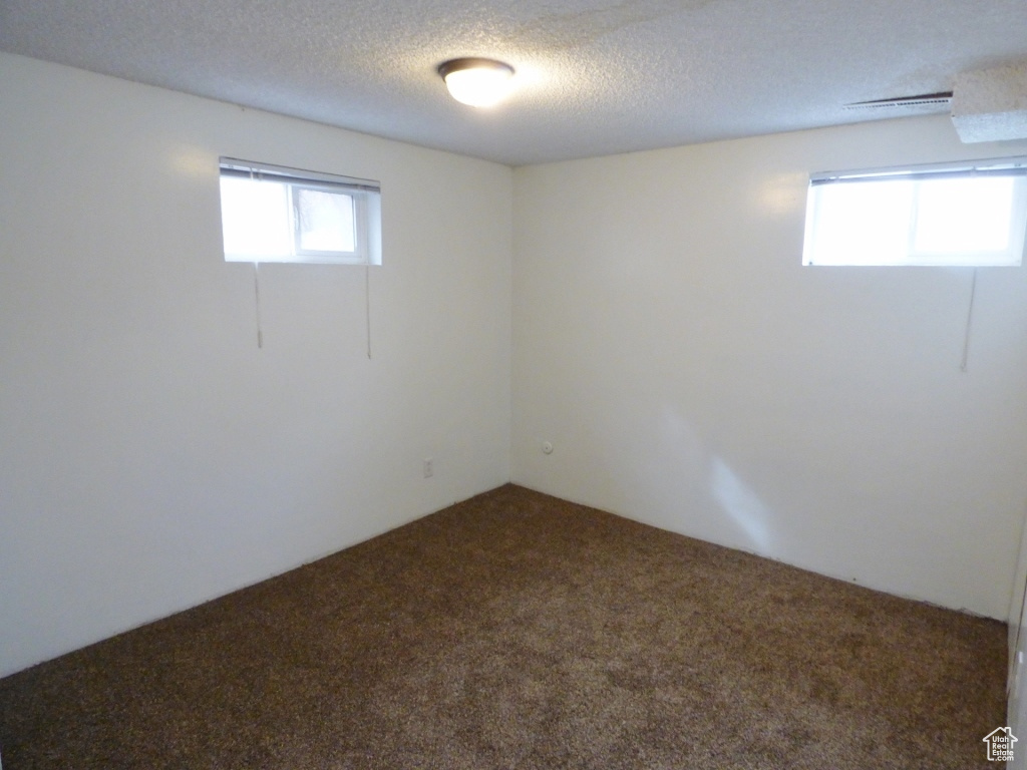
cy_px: 385
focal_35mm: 20
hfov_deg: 81.7
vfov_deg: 66.0
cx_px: 514
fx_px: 593
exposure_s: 1/15
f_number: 5
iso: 400
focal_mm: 3.58
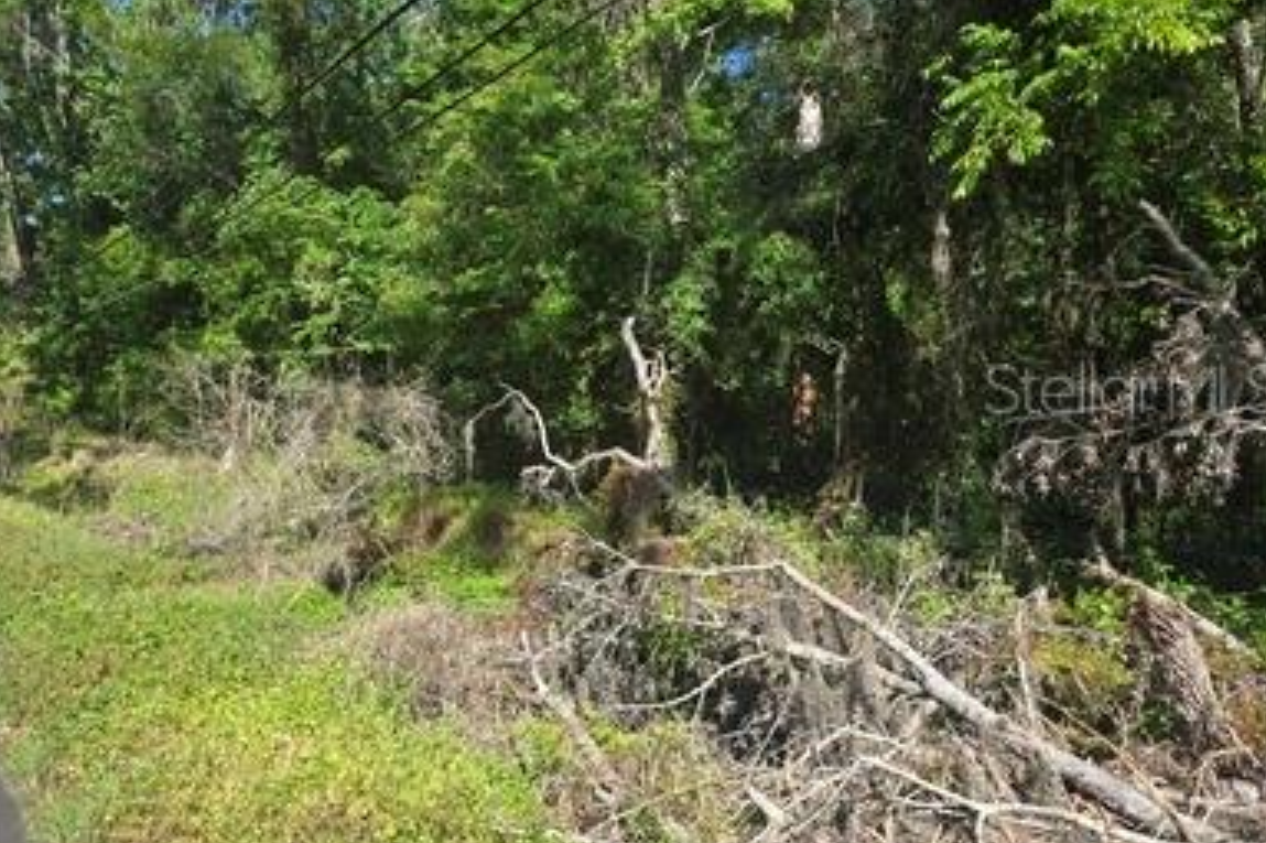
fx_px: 879
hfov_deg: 71.5
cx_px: 635
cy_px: 387
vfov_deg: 51.2
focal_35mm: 25
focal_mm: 6.3
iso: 12
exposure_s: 1/374
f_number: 1.7
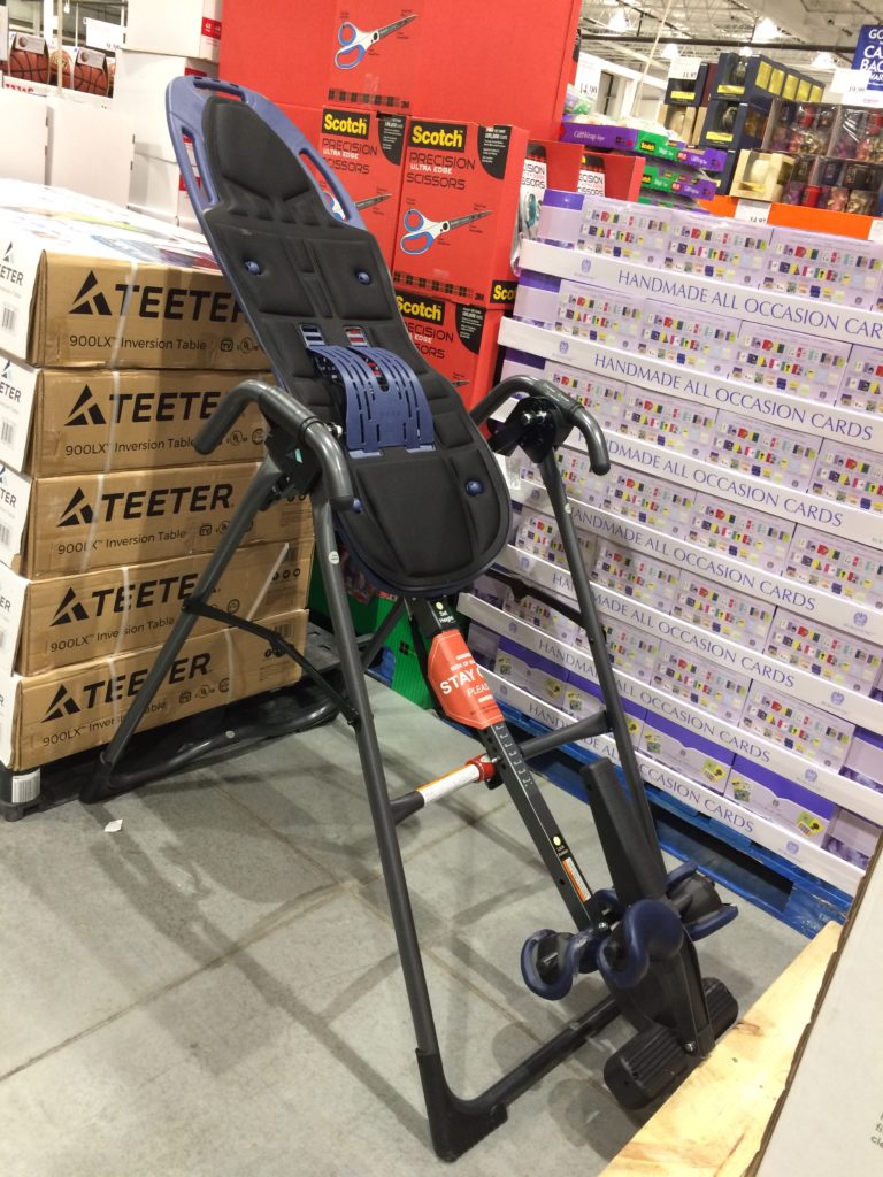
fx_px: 986
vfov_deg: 61.7
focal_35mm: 29
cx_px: 442
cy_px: 588
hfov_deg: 48.2
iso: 160
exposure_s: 1/33
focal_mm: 4.15
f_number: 2.2
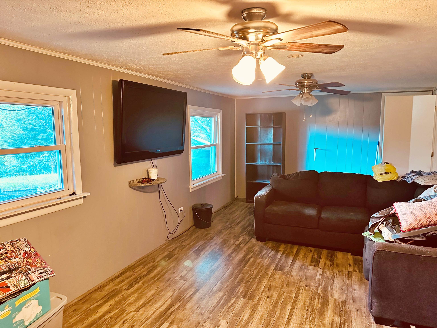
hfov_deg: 71.6
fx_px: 303
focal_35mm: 24
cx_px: 218
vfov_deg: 56.8
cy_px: 164
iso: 800
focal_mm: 6.86
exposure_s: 1/40
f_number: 1.78
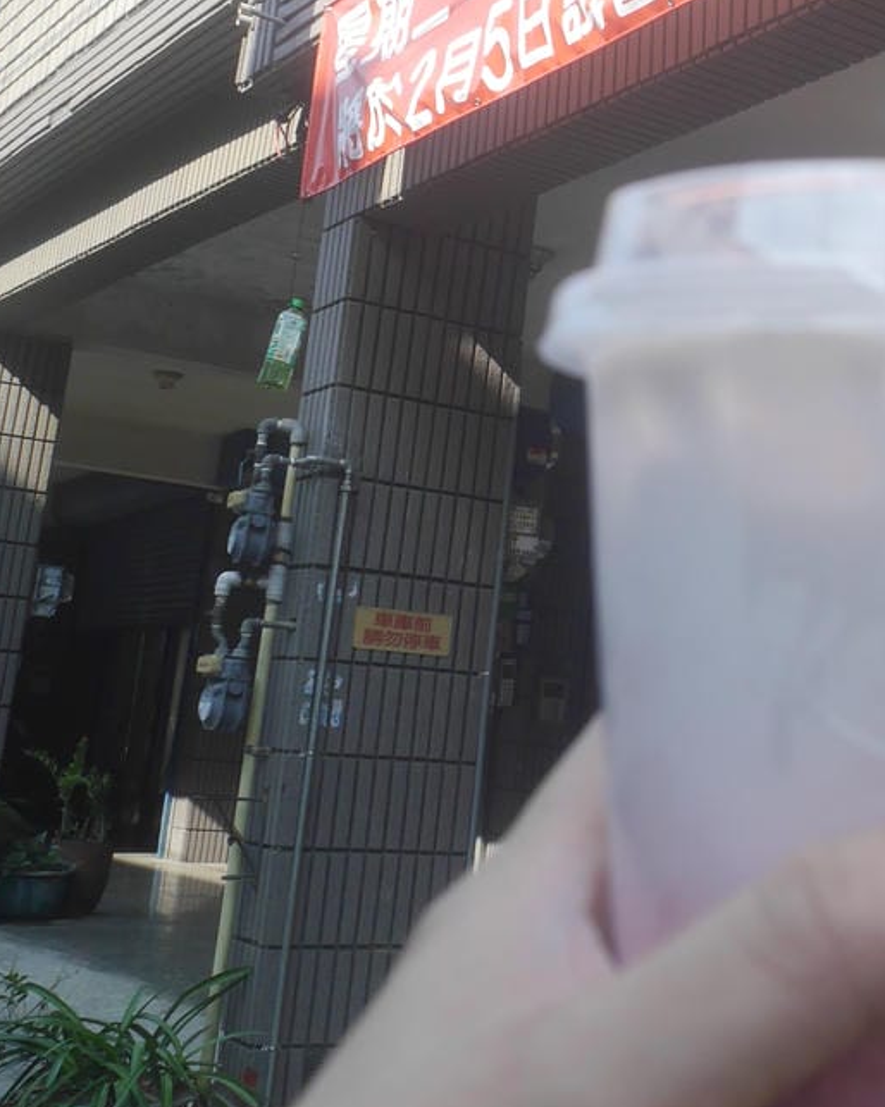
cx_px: 902
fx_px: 2227
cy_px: 346
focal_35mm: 68
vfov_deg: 27.7
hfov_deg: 21.6
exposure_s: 1/320
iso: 160
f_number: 5
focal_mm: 14
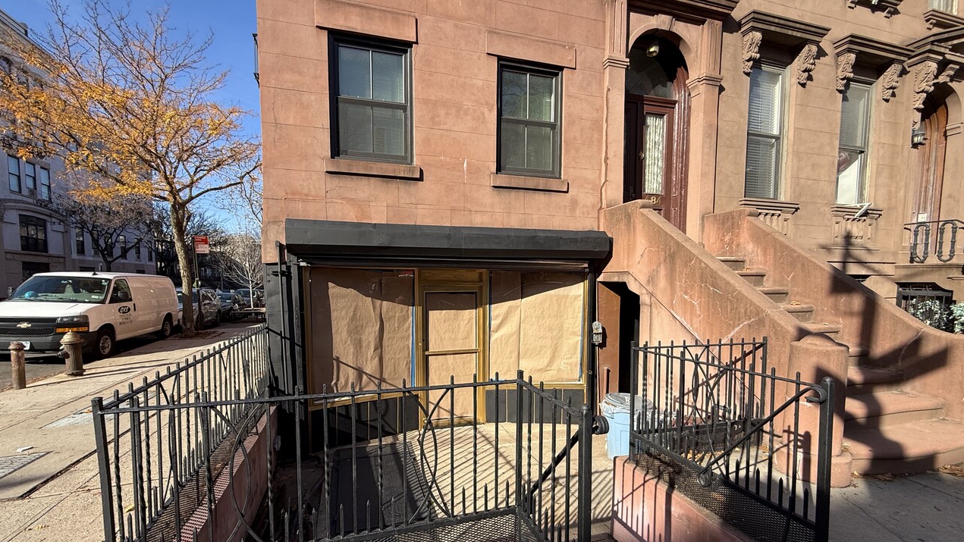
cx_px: 466
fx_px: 409
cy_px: 313
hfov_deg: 99.3
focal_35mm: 16
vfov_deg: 66.7
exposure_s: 1/955
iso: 50
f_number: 2.2
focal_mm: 2.22
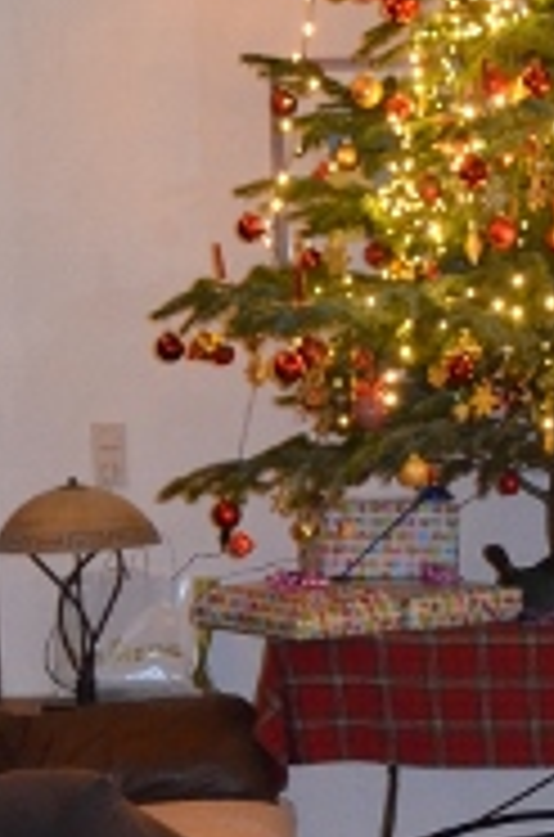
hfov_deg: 11.5
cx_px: 667
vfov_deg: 17.4
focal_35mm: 116
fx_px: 2693
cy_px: 783
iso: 3200
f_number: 3.5
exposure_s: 1/60
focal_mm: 18
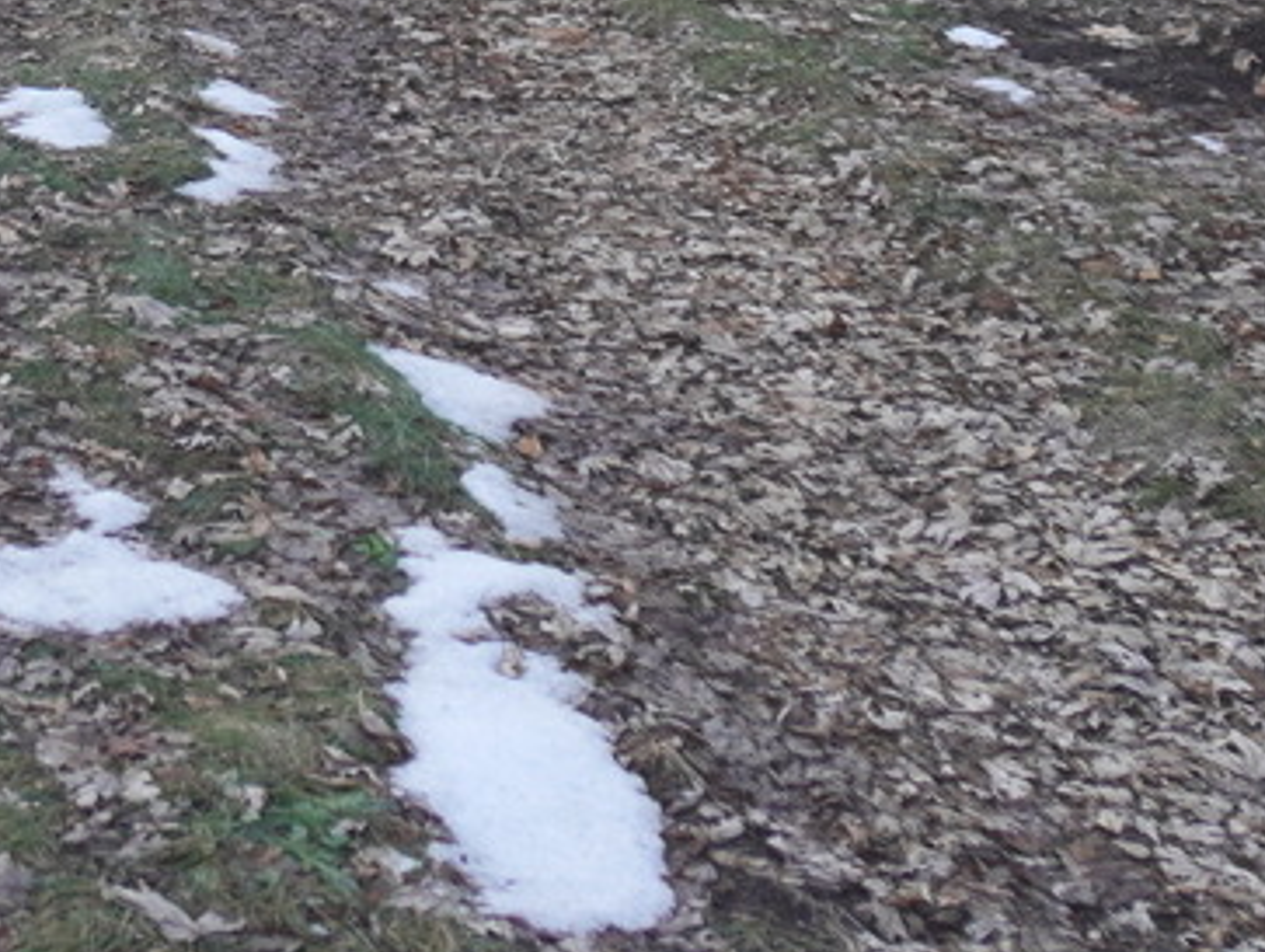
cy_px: -711
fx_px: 3292
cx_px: -223
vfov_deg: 14.6
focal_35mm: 90
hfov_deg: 20.4
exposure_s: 1/60
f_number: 4
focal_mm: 14
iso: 200
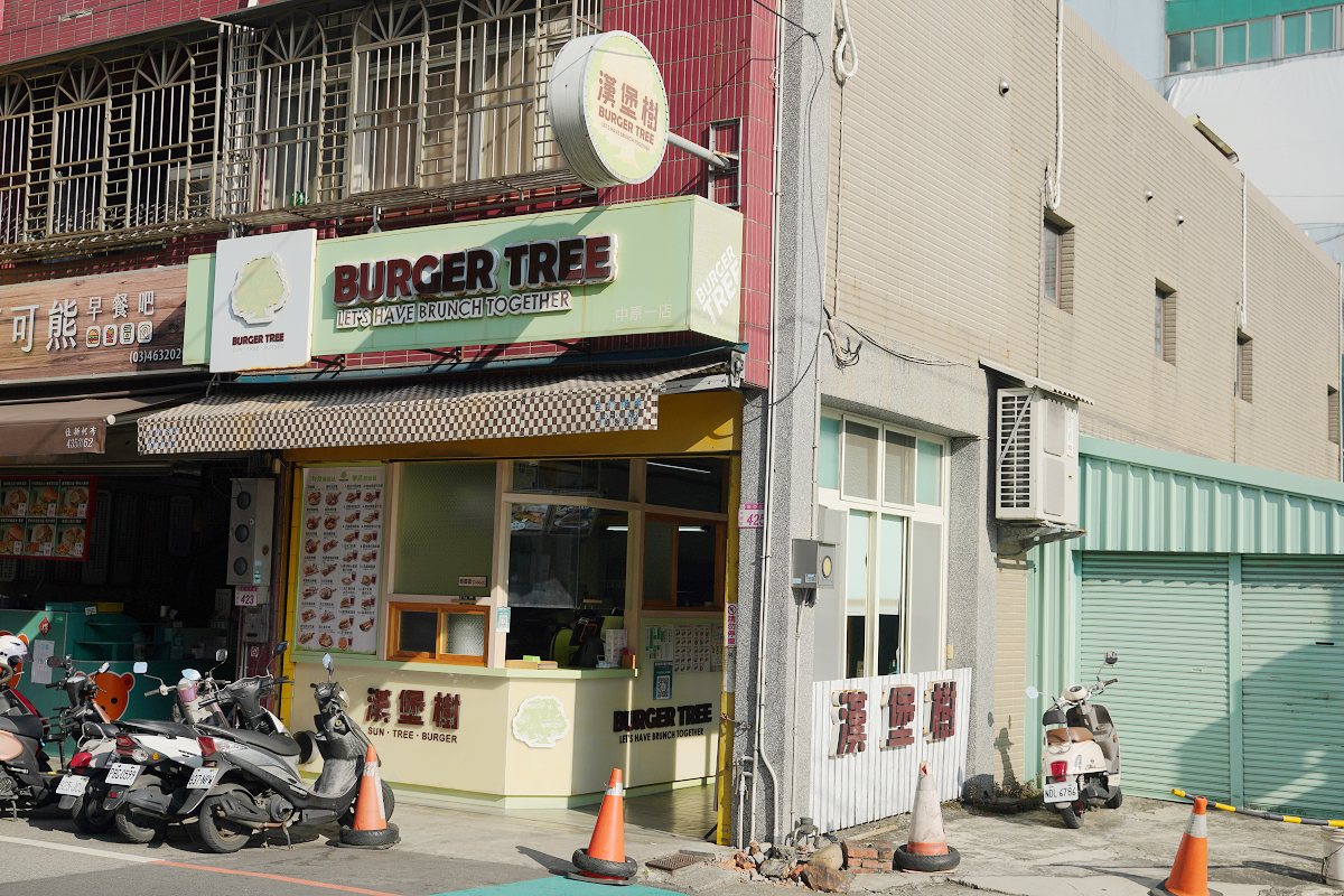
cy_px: 448
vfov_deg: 31.2
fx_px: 1605
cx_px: 672
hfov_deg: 45.4
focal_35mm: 43
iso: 100
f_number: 5.6
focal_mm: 43
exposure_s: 1/320
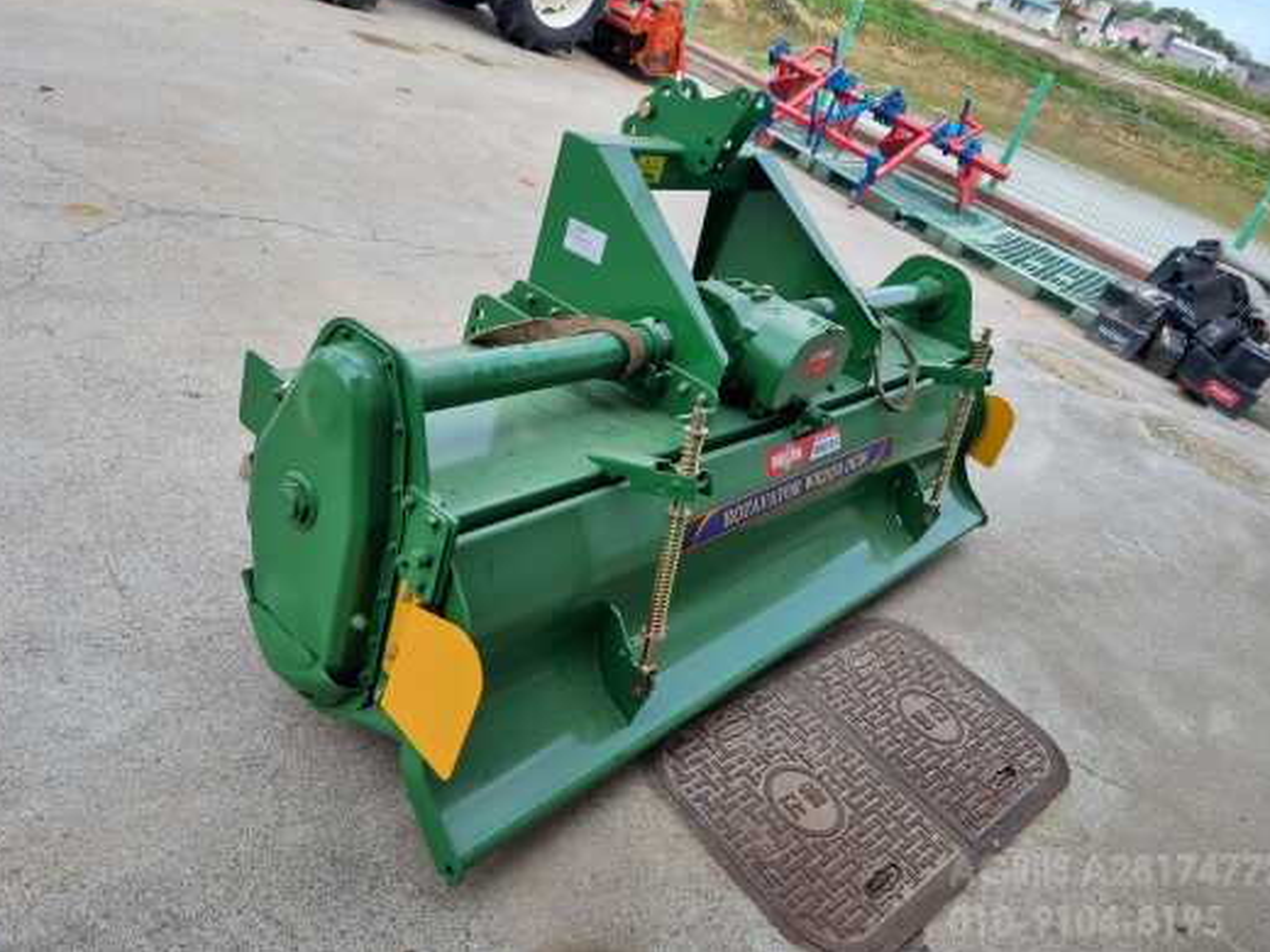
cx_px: 625
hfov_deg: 65.3
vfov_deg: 51.3
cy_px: 463
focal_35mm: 27
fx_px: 991
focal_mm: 5.4
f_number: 1.8
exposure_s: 1/928
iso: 50
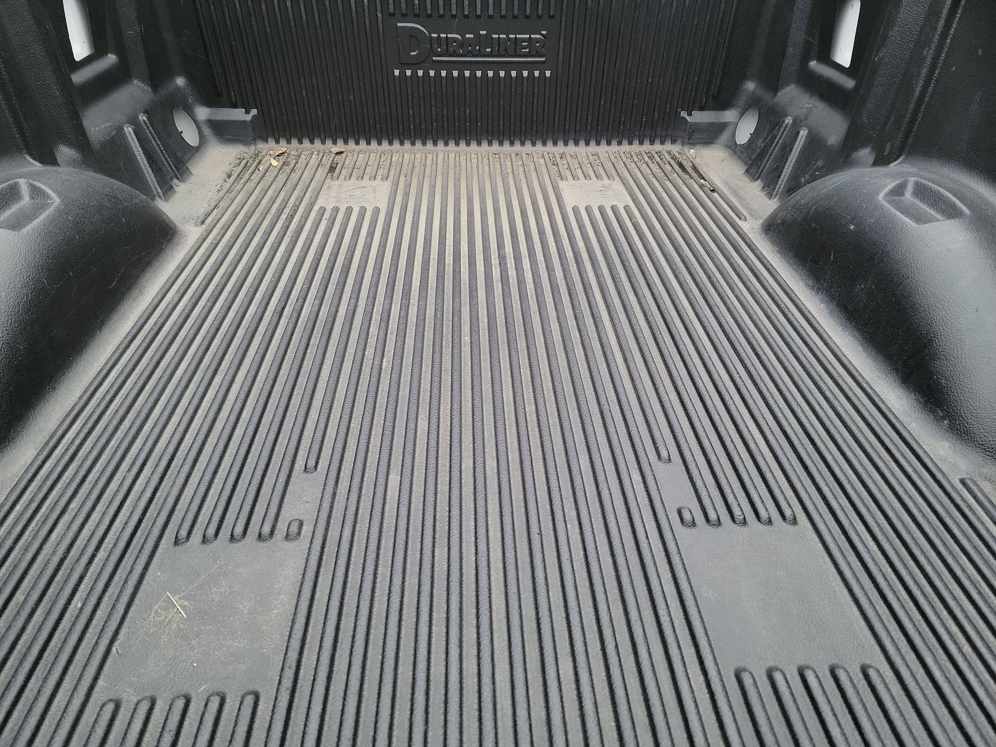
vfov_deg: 56.8
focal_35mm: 24
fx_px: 691
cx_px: 498
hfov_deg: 71.6
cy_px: 374
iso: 71
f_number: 1.8
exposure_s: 1/59
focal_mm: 6.7
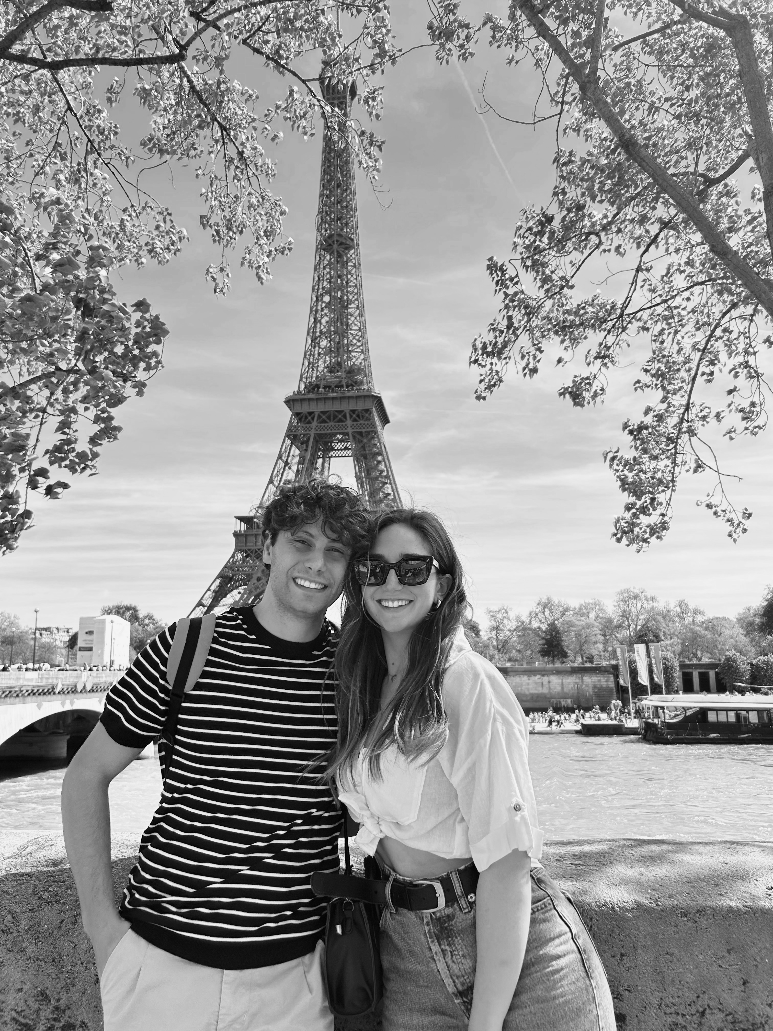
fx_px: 774
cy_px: 516
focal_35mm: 26
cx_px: 386
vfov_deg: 67.3
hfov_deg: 53.1
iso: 50
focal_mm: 5.7
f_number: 1.5
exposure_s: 1/2762
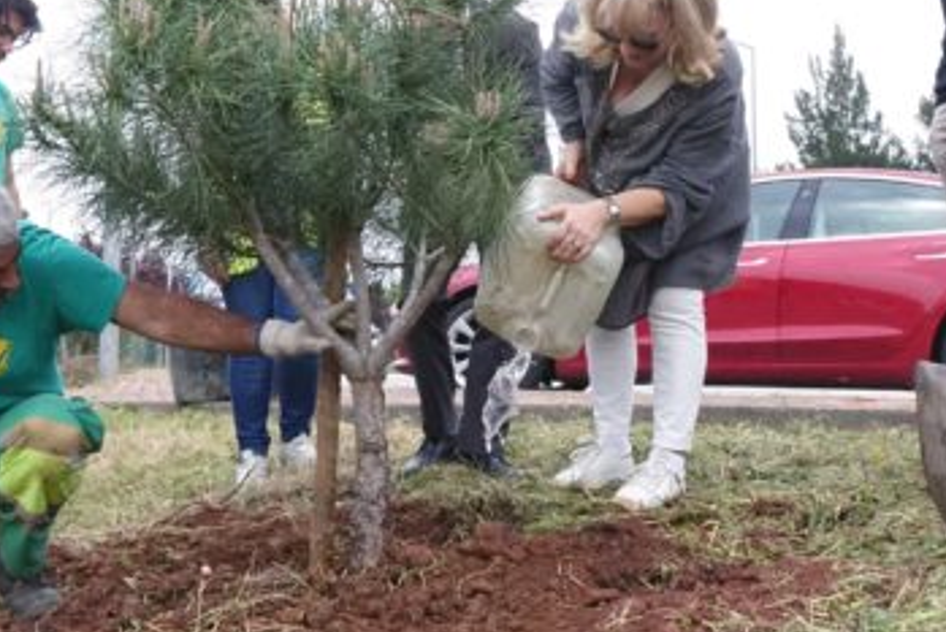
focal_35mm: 66
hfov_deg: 30.4
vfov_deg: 20.6
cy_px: 220
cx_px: 382
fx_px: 1735
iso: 2000
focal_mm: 11.56
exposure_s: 1/320
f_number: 5.6
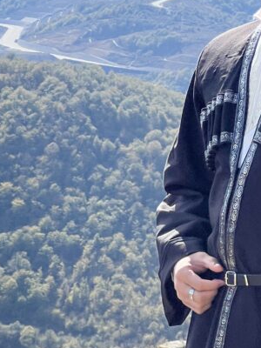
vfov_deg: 9.9
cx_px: 306
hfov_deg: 7.5
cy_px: -23
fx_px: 1980
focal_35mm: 197
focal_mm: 9
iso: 32
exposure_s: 1/1263
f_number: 2.8
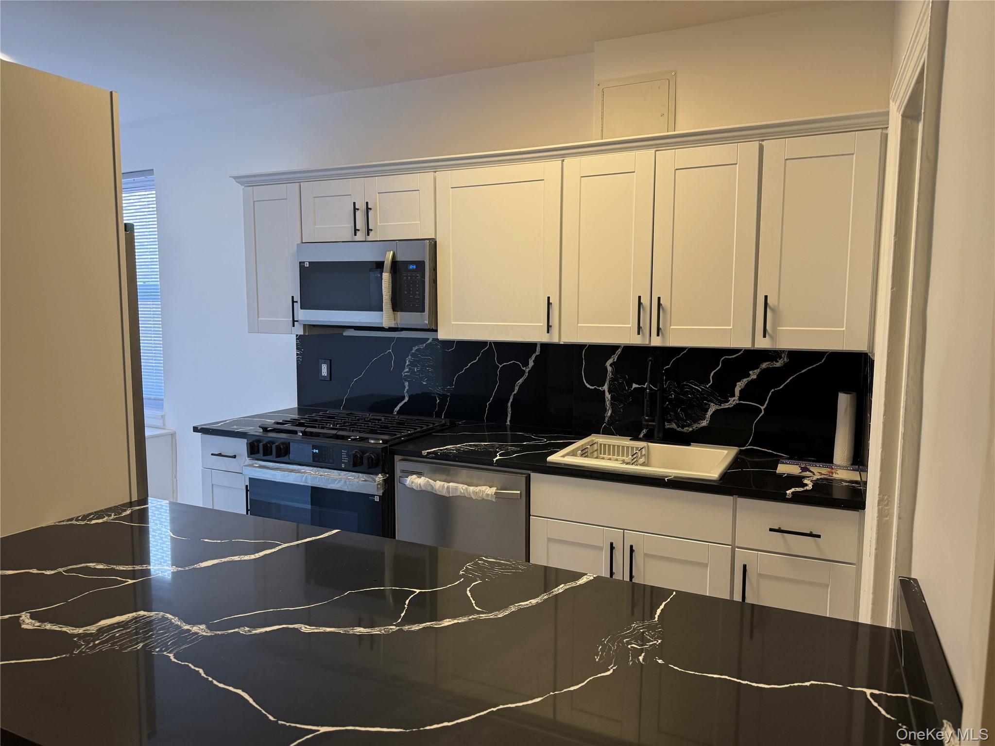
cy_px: 373
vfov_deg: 56.8
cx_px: 498
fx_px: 690
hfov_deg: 71.6
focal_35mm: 24
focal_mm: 6.76
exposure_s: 1/120
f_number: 1.78
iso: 160
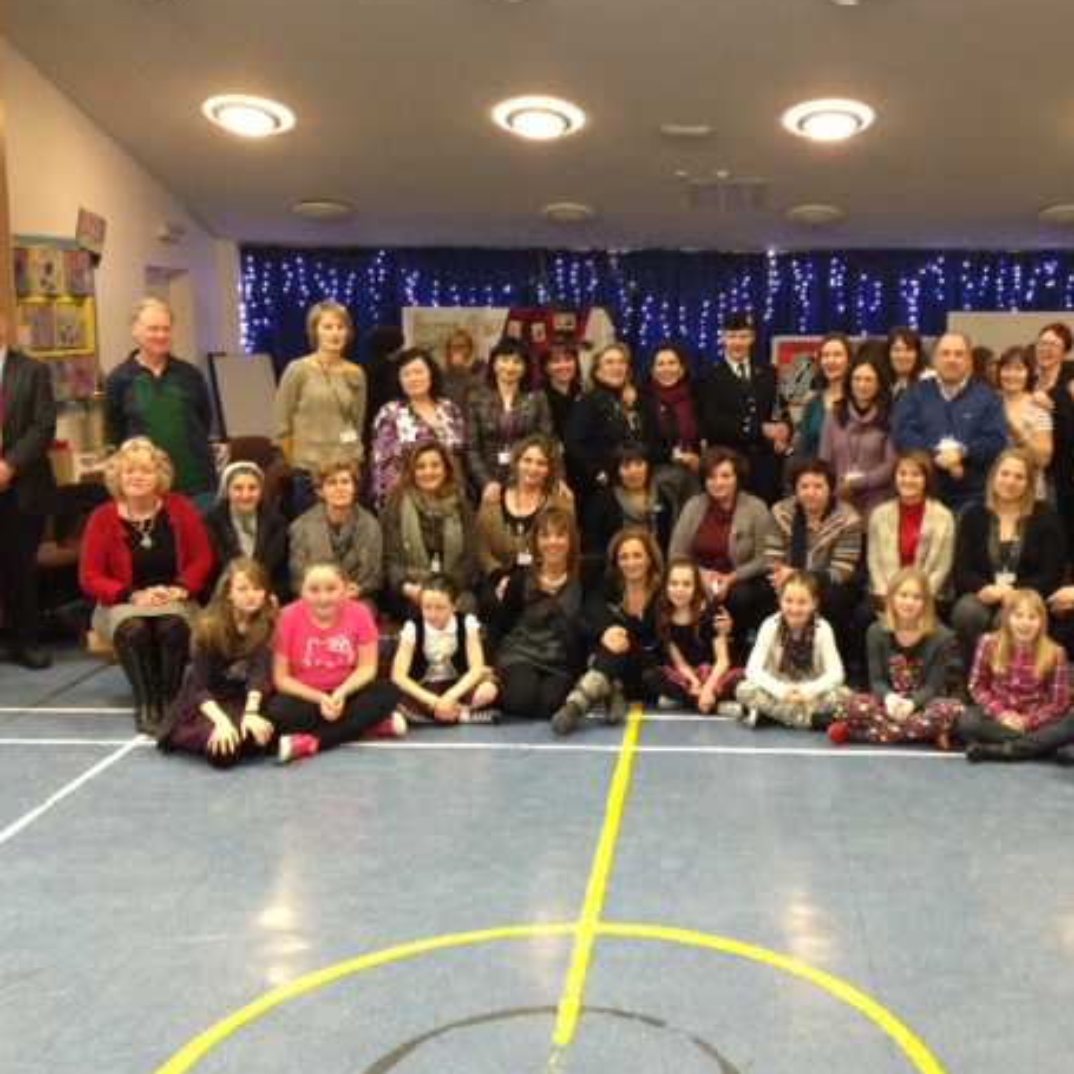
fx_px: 1439
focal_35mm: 41
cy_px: 552
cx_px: 699
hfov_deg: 40.5
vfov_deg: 40.9
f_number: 2.4
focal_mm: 4.13
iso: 320
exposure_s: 1/20
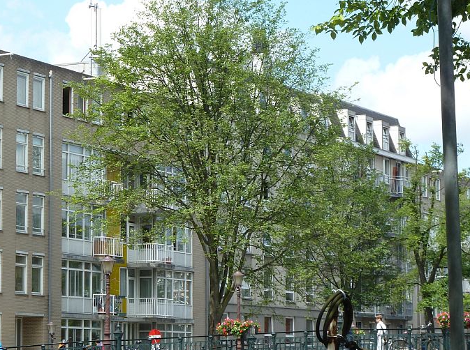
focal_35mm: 137
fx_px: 1856
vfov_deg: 10.8
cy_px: 221
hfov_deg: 14.4
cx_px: 160
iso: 80
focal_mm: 14.7
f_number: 4.3
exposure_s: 1/250
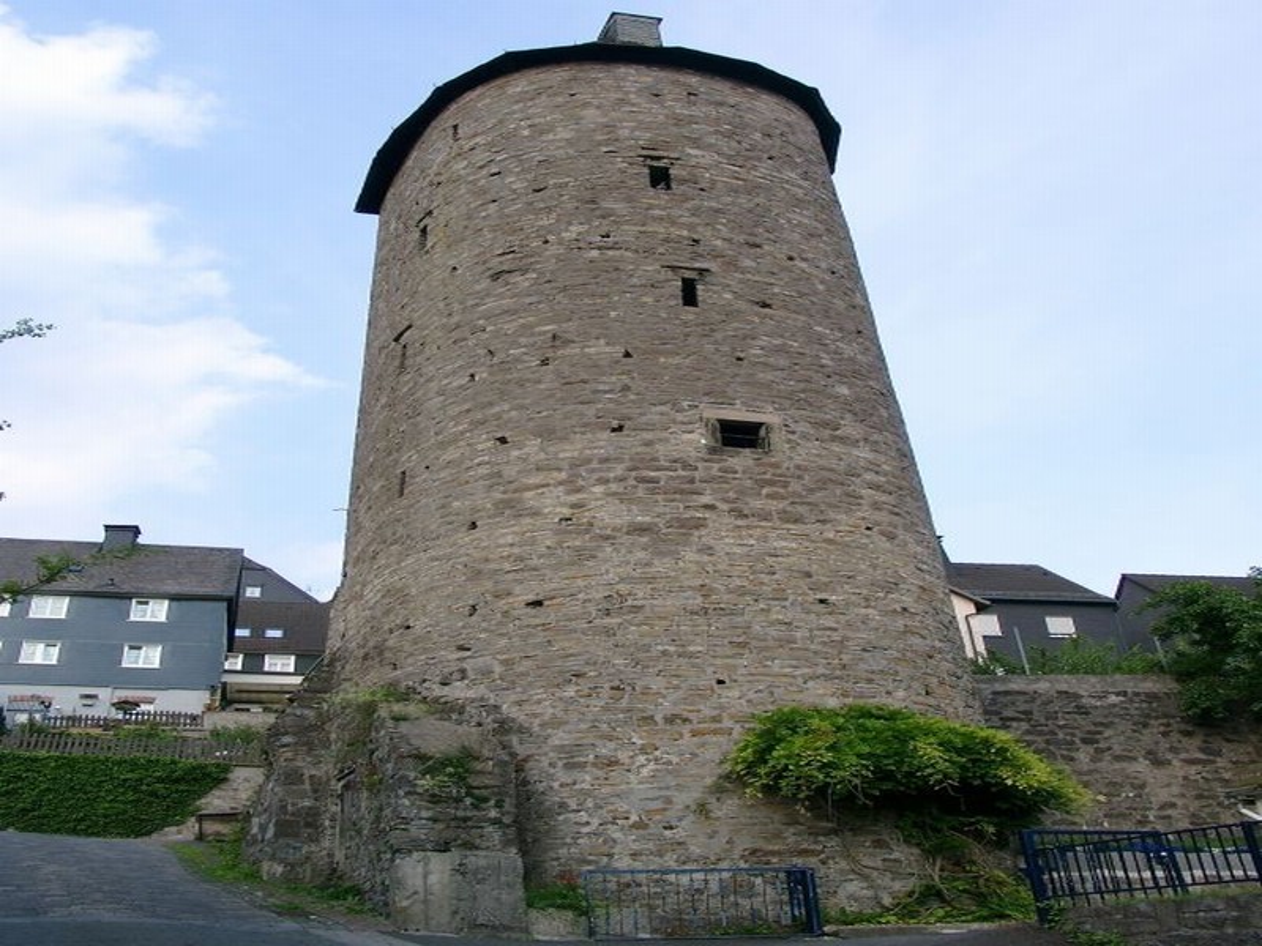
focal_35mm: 34
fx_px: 1240
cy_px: 473
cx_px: 631
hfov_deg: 54.0
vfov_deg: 41.8
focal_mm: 7.13
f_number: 4
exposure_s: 1/277
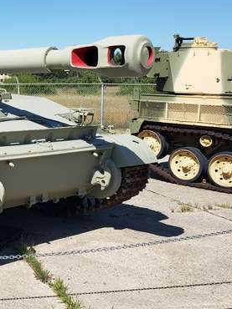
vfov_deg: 35.3
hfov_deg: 23.9
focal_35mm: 54
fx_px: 483
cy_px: 109
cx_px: -67
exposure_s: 1/1540
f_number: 2.4
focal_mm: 4.3
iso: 50
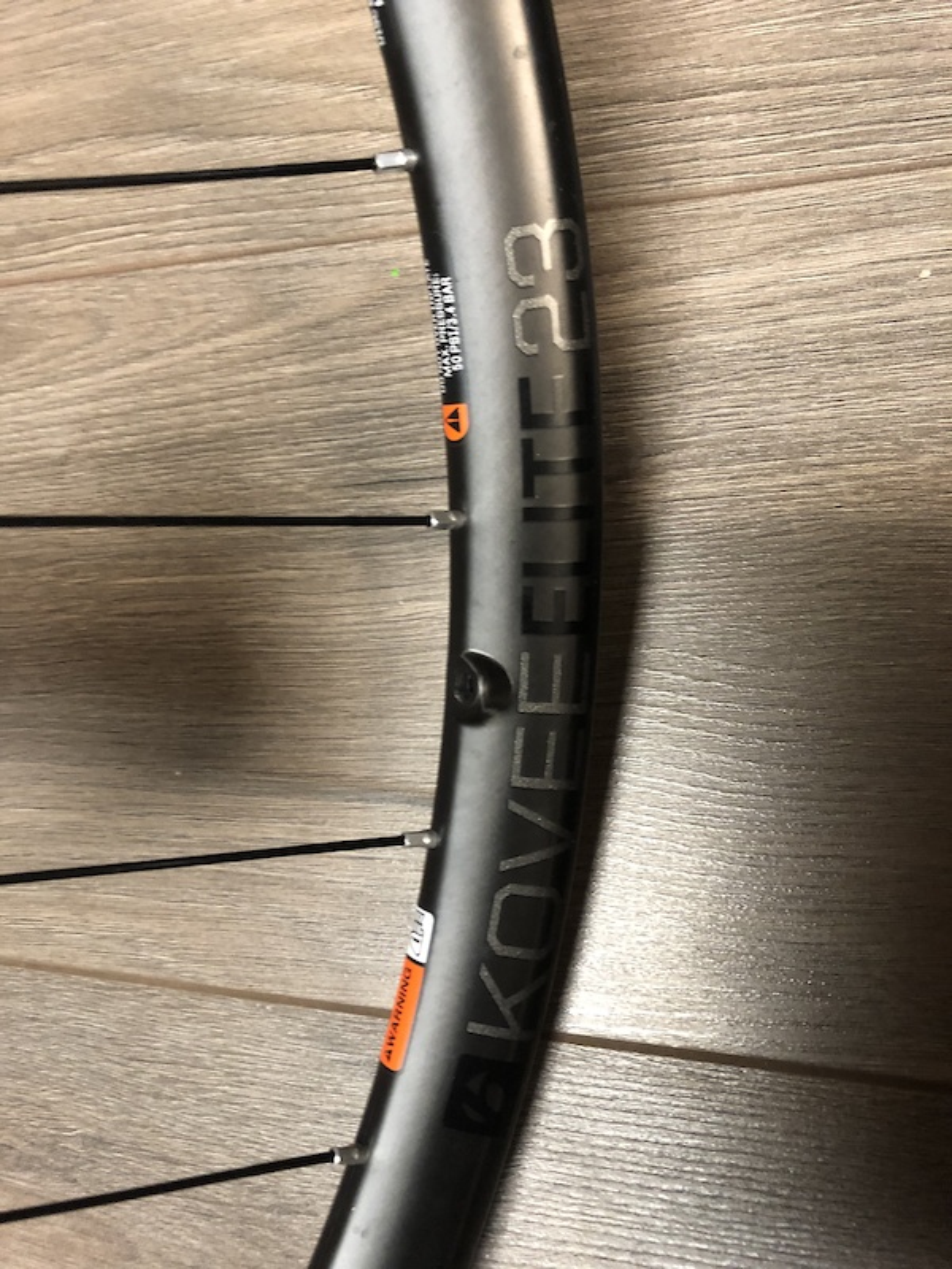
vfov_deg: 63.4
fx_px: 1027
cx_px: 476
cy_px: 634
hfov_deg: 49.7
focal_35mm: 28
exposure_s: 1/12
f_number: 1.8
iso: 100
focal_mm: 3.99
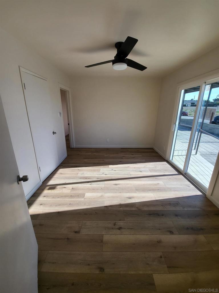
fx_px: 110
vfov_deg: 106.2
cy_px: 146
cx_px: 110
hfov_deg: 89.9
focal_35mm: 13
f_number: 2.2
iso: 32
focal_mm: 1.74
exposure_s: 1/276
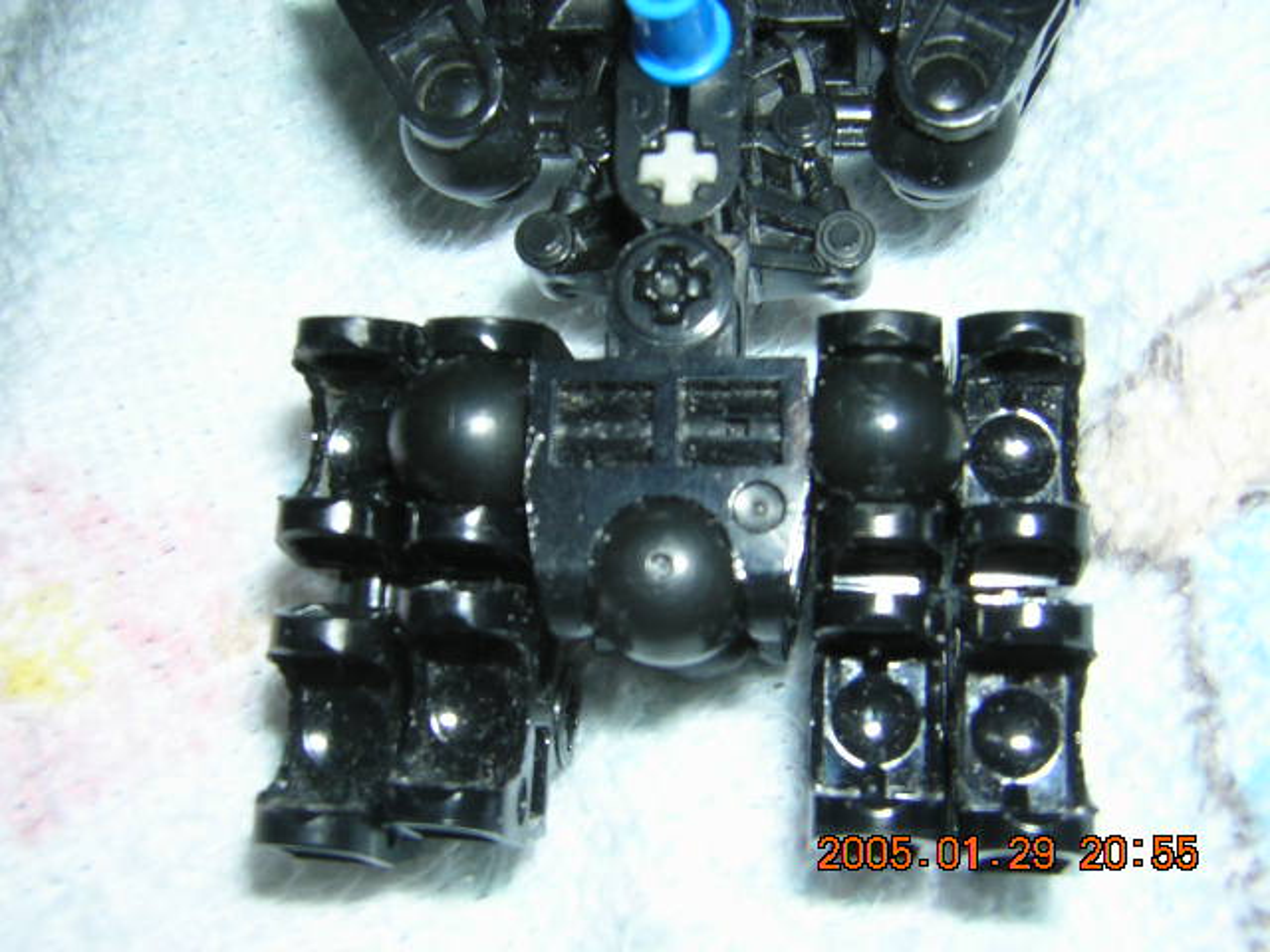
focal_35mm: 36
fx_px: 1321
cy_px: 476
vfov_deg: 39.7
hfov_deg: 51.4
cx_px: 635
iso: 100
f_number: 5.2
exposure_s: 1/60.1
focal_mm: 4.7
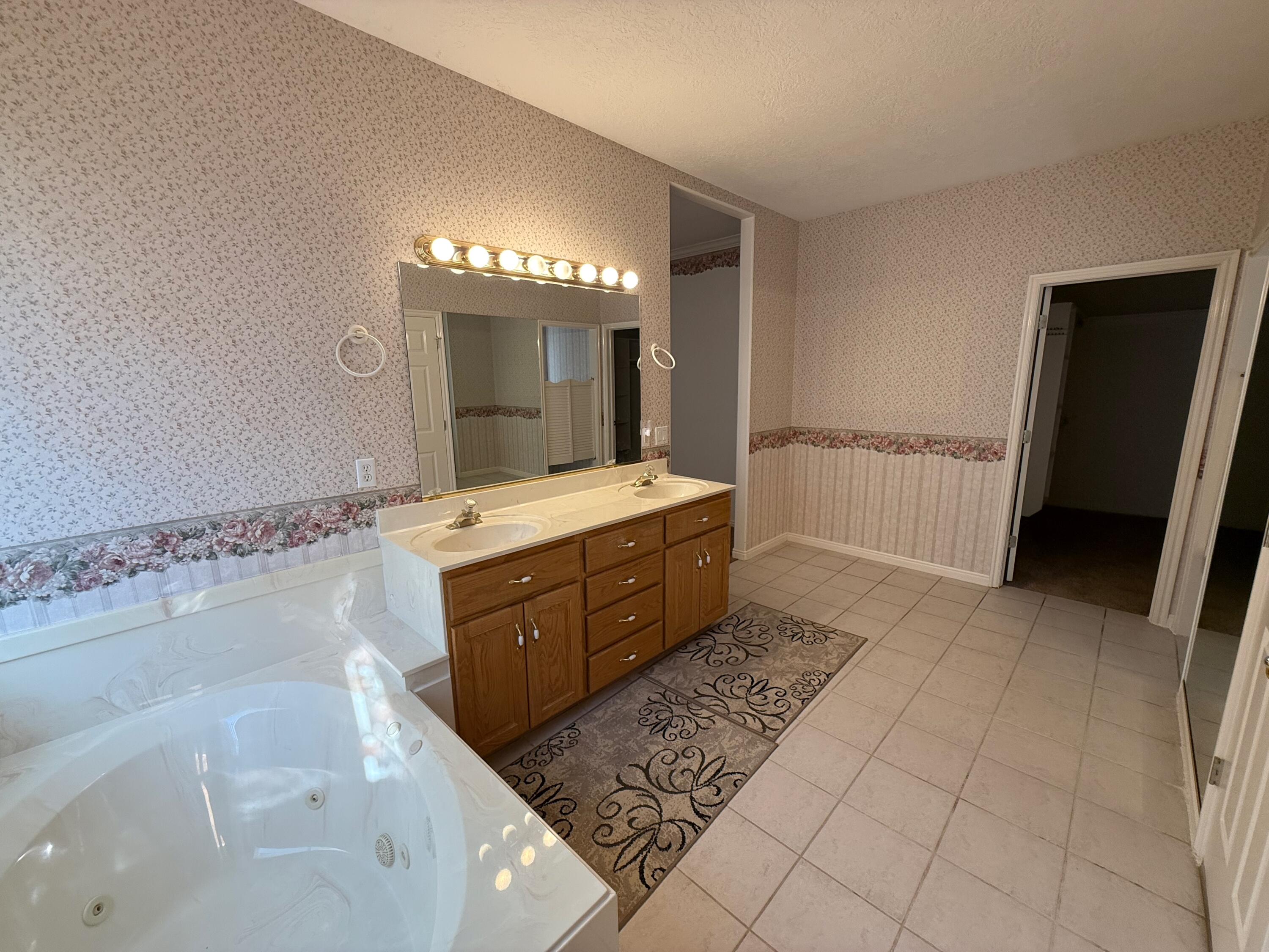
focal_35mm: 14
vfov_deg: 85.7
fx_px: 513
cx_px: 634
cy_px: 476
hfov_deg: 102.1
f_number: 2.2
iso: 125
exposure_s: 1/120
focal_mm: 2.22
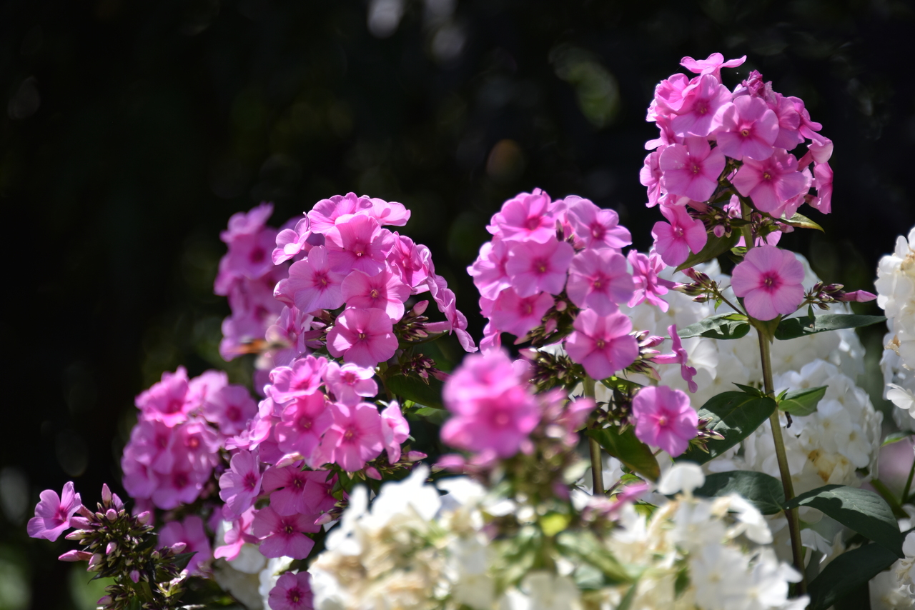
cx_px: 458
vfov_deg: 4.6
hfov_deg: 6.9
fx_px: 7626
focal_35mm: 300
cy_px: 305
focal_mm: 300
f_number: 5.6
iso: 180
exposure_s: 1/640
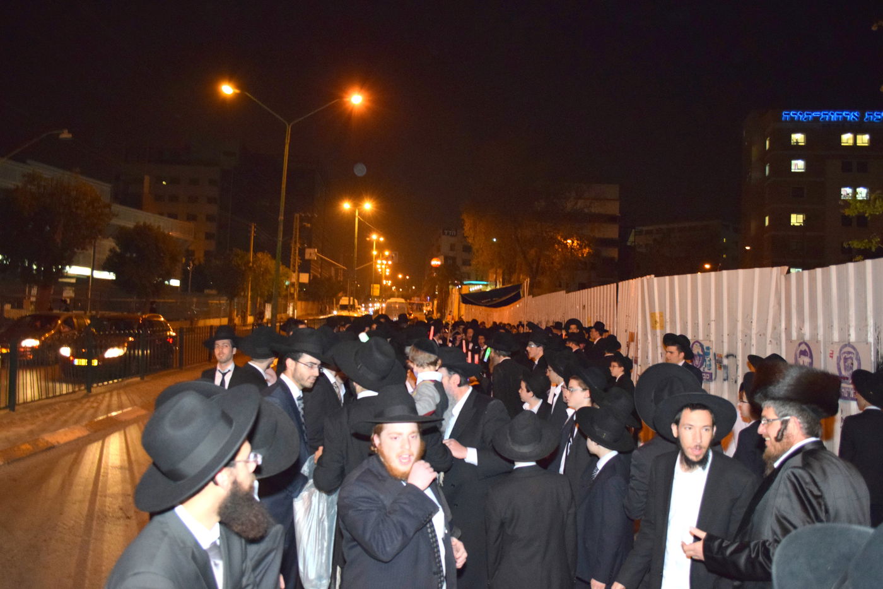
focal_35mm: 27
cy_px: 294
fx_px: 662
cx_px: 442
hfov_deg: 67.4
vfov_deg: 47.9
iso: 2500
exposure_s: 1/125
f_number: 3.5
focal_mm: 18
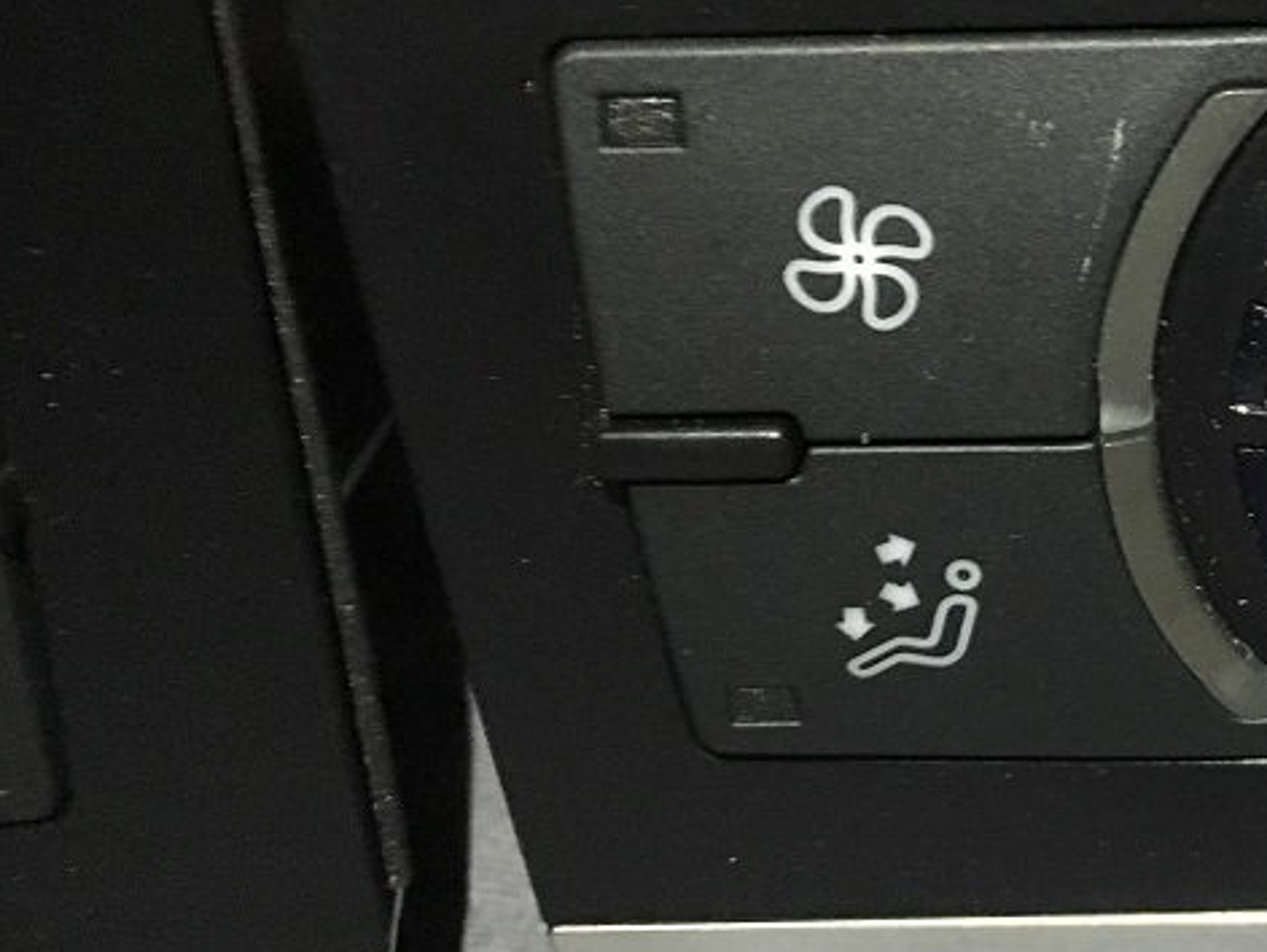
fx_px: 2308
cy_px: 489
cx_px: 1307
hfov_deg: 28.5
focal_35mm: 63
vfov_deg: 23.3
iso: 320
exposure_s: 1/17
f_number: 2.2
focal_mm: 4.15
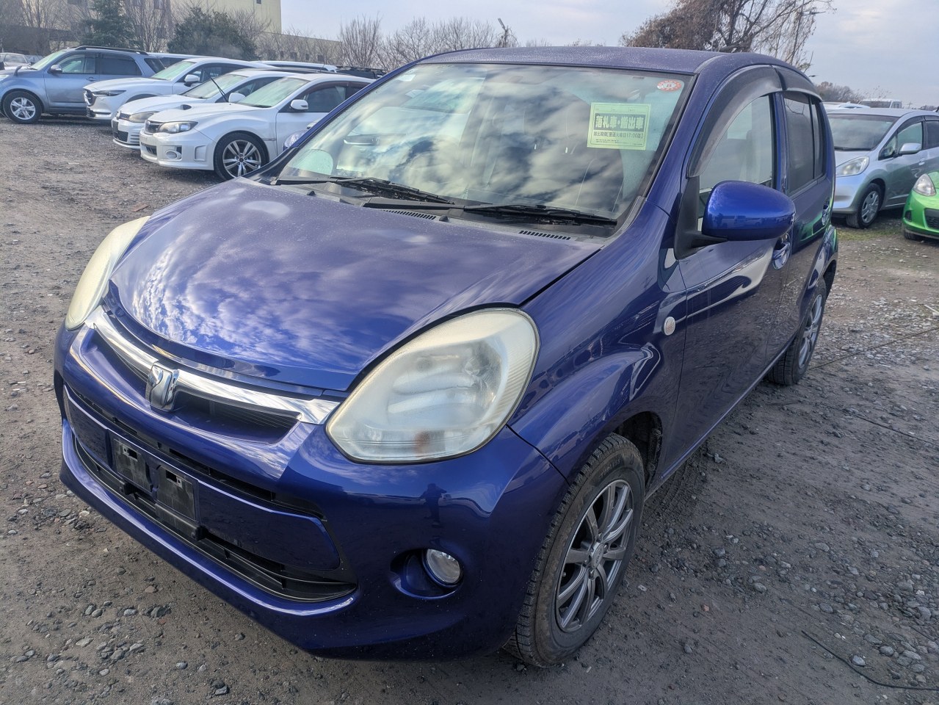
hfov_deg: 69.4
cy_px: 352
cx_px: 470
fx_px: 678
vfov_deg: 54.9
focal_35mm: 25
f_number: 1.89
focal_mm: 5.43
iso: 47
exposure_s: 1/640
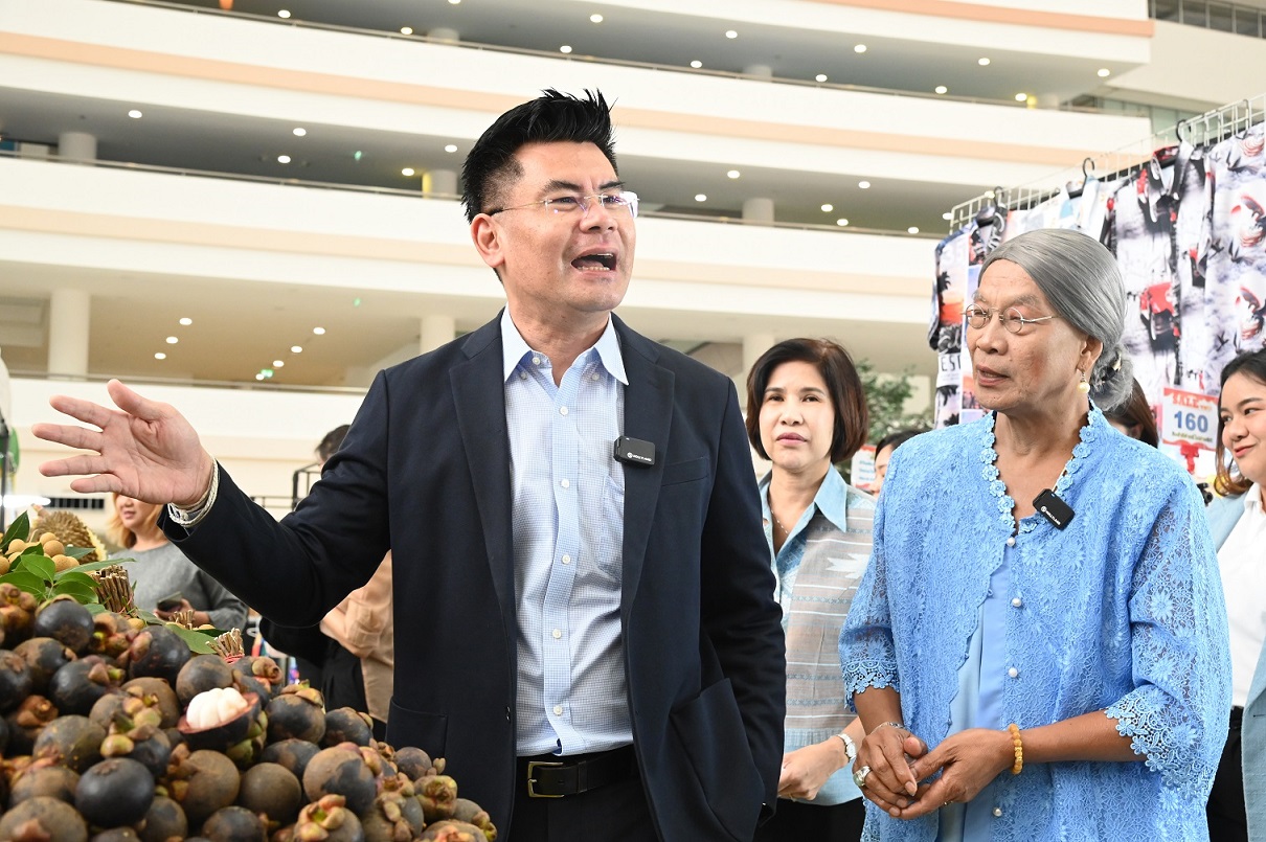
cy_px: 421
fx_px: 1546
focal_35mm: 44
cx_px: 633
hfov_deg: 44.5
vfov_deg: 30.5
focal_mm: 44
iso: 4500
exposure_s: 1/100
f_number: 8
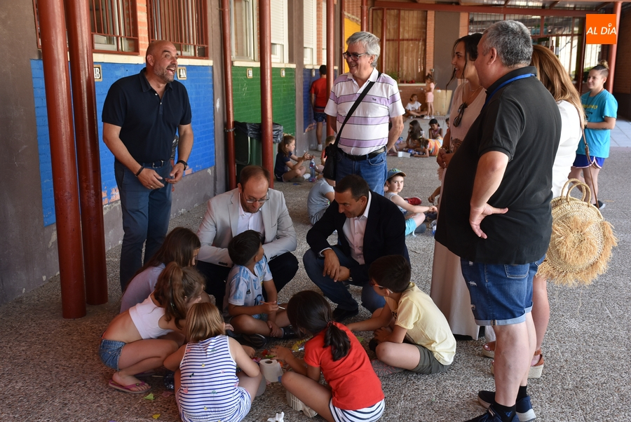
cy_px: 211
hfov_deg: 47.9
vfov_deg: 33.1
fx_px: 711
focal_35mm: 40
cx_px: 316
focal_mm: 27
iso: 400
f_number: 5
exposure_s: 1/100
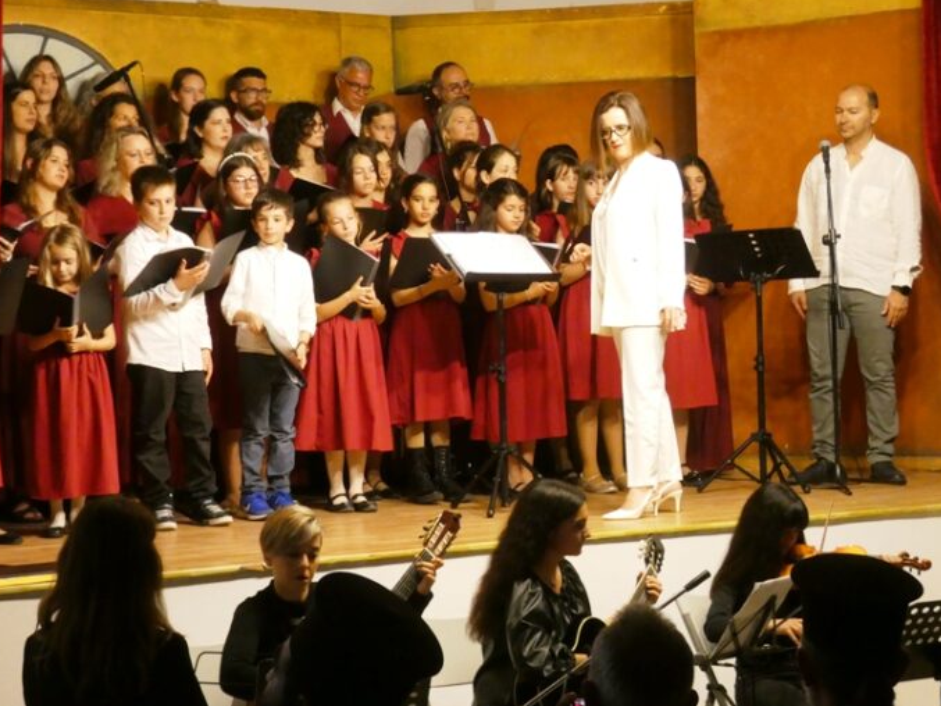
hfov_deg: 23.8
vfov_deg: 18.0
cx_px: 455
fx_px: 2229
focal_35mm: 82
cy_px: 318
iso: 800
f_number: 4.4
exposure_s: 1/80
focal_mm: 13.3
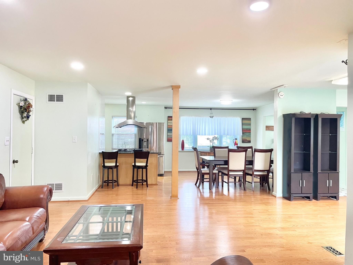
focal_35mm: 26
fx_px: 265
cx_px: 176
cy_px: 132
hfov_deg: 67.3
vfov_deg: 53.1
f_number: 1.6
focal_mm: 4.2
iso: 100
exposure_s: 1/60
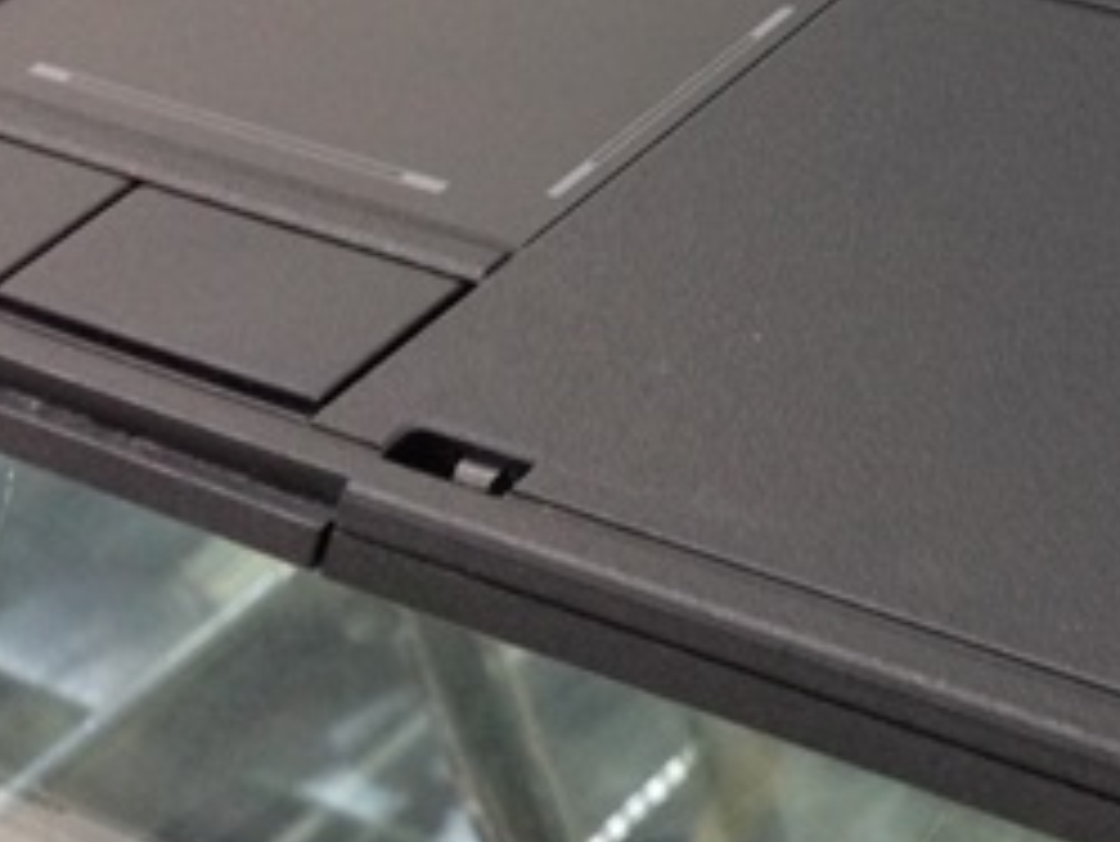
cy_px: 18
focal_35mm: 106
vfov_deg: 13.8
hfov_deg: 16.5
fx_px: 3431
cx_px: 1777
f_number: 2.4
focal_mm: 4.12
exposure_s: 1/20
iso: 125
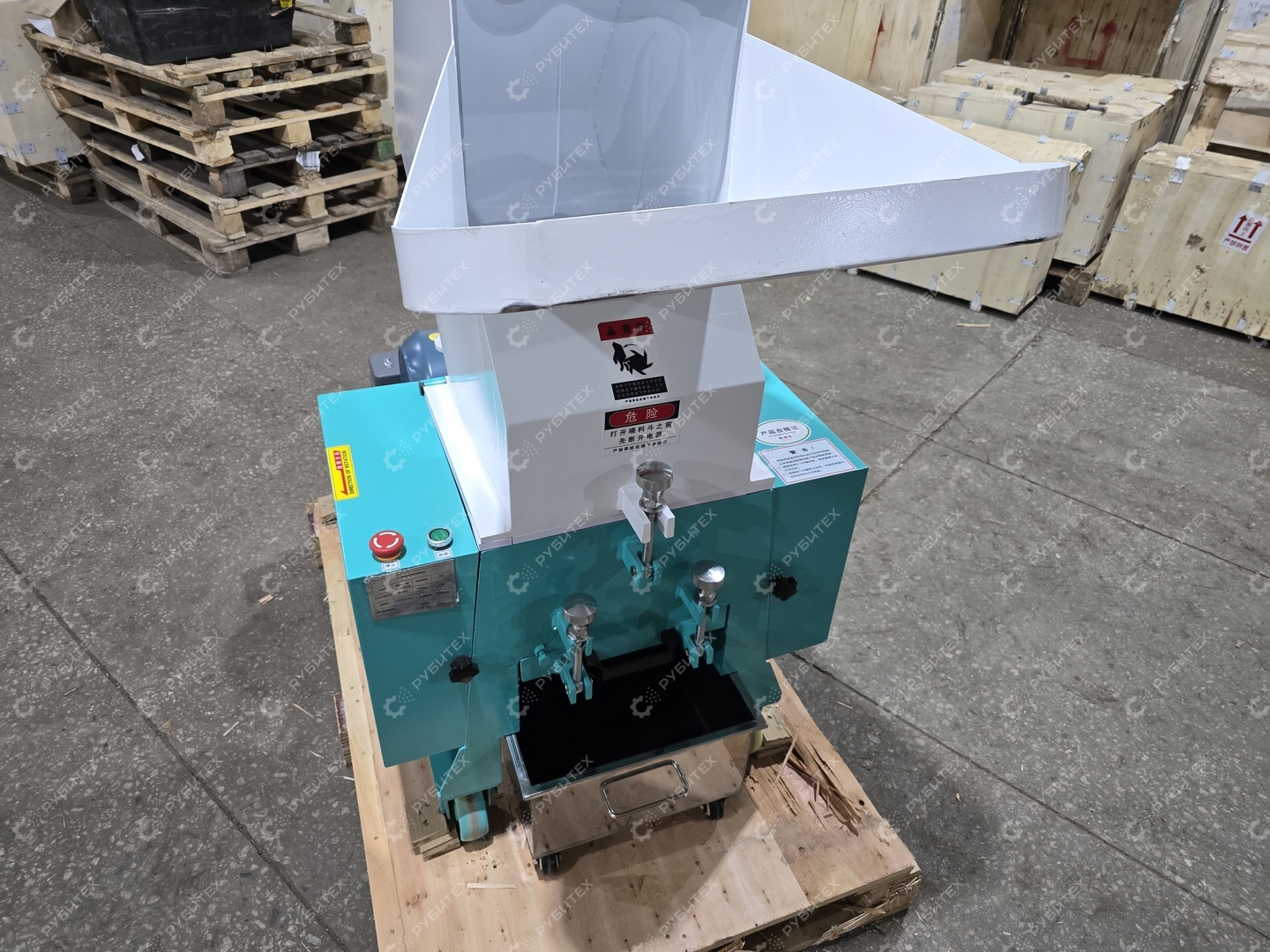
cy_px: 476
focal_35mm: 23
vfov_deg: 58.9
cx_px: 635
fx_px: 844
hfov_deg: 73.9
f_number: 1.7
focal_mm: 6.3
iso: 200
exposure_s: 1/100
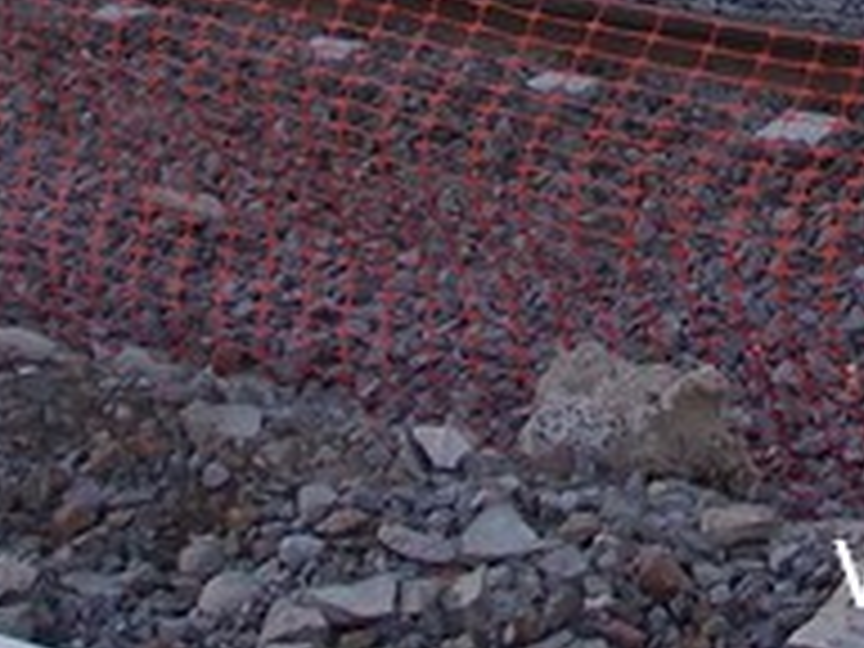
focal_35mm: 152
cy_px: -558
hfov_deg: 12.9
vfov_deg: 9.3
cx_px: 693
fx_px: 3794
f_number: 3.1
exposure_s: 1/160
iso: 80
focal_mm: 5.3
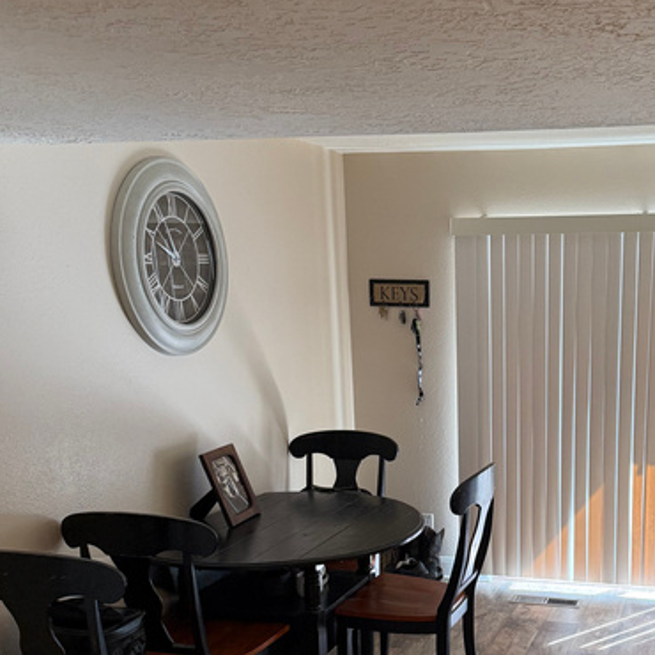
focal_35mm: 44
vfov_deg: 37.6
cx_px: 505
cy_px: 473
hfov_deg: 37.3
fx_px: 942
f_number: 1.78
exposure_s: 1/120
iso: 250
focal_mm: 6.76
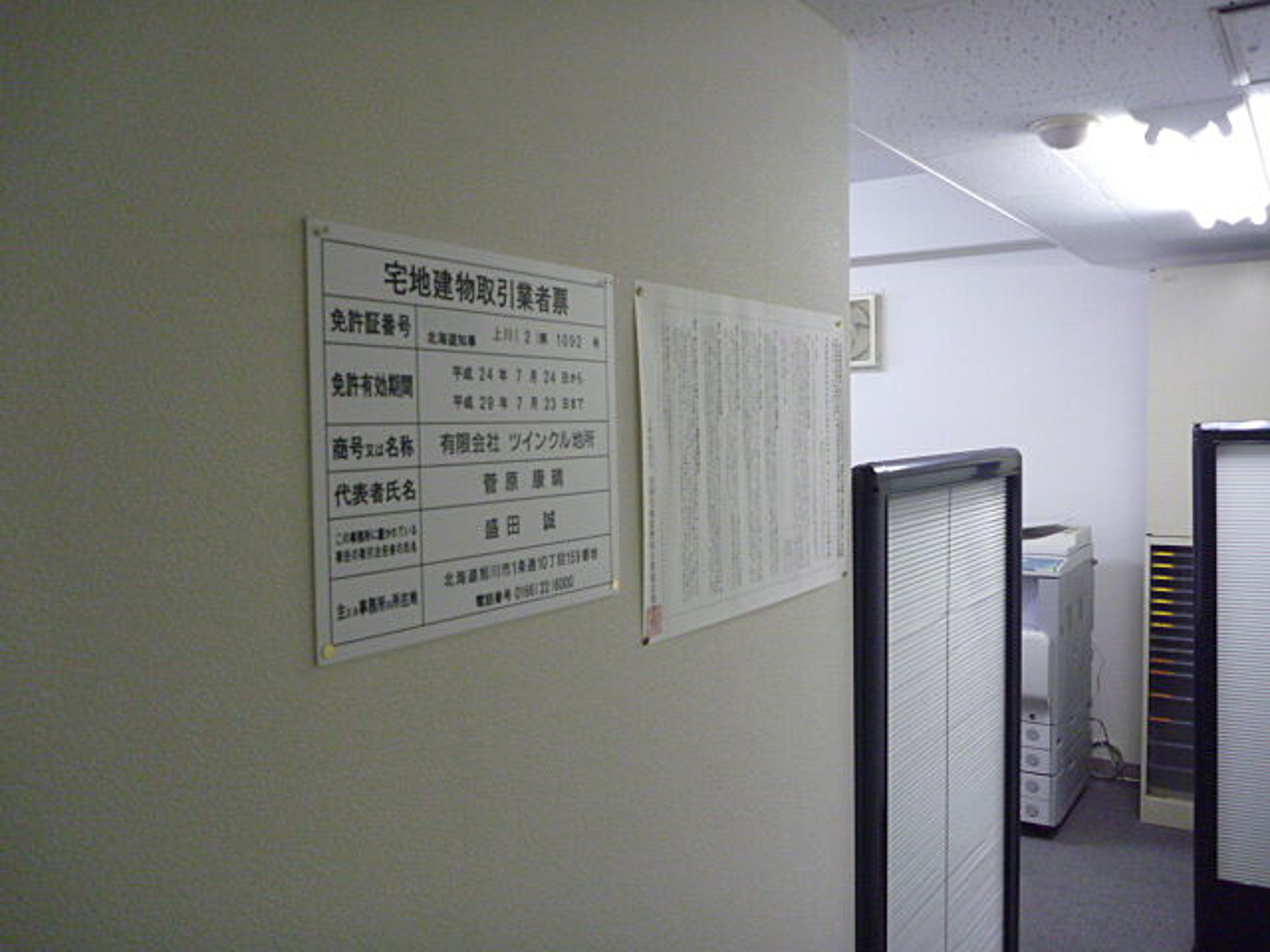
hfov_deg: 63.4
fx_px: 1027
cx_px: 635
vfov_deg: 49.7
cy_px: 476
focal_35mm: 28
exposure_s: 1/30
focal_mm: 4.9
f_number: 3.3
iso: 320
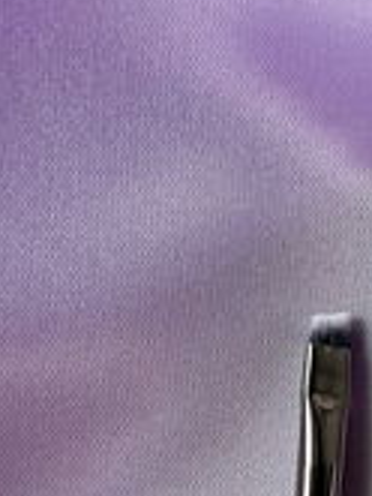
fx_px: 1202
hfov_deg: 16.5
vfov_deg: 22.1
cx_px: 495
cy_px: 537
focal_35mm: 84
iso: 40
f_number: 1.5
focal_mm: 5.7
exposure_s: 1/284
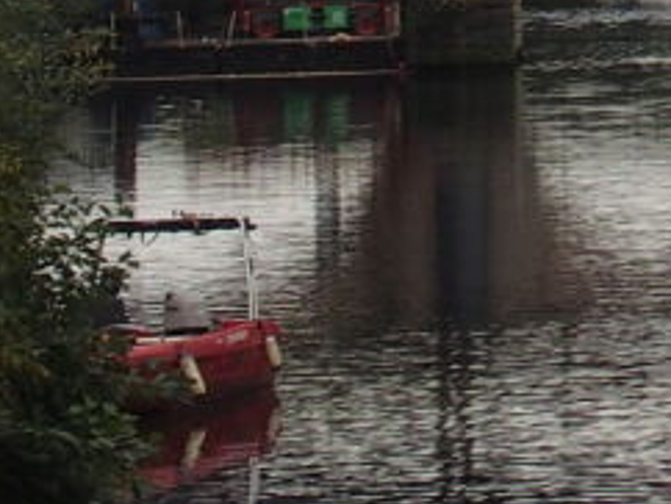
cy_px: -620
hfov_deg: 5.7
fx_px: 6578
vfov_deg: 4.3
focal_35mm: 339
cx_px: 1531
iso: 100
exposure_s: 1/320
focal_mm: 12
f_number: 3.5
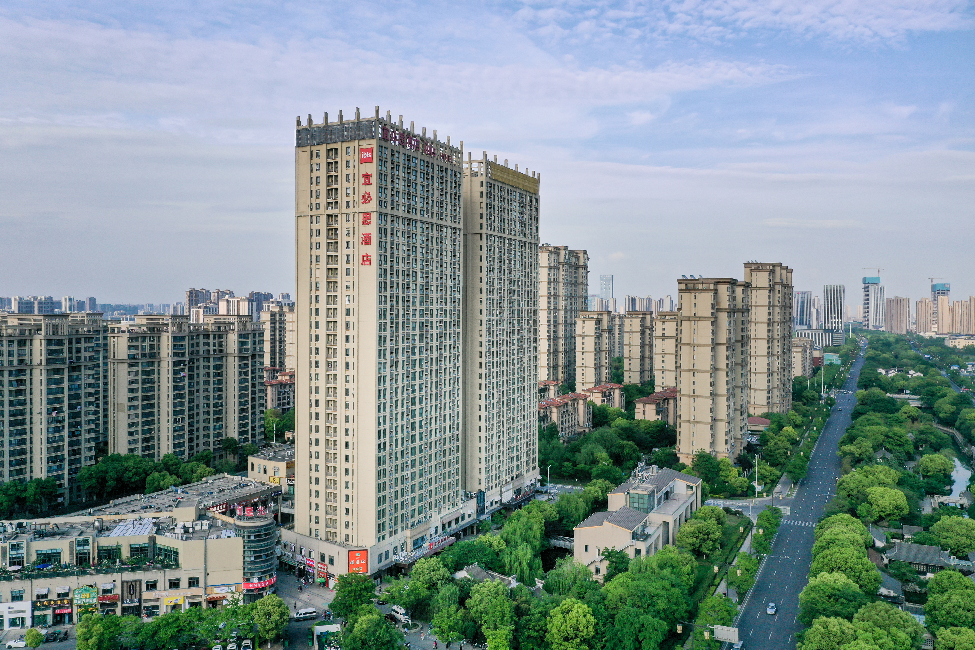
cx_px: 488
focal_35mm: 28
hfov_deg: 65.5
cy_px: 325
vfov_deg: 46.4
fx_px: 758
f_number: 5.6
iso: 100
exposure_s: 1/500
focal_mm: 10.26
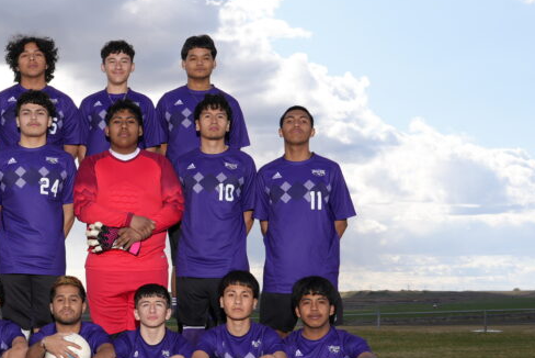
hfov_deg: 22.8
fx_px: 1279
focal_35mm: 86
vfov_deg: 15.8
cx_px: 12
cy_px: 288
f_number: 10
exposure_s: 1/160
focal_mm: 41
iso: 100
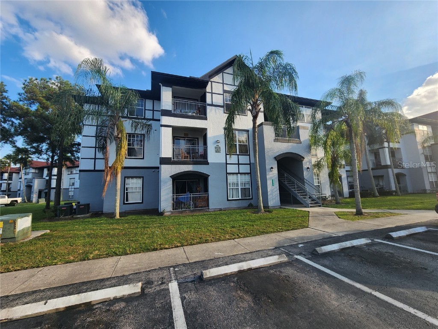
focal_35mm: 13
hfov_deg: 106.2
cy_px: 164
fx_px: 164
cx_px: 219
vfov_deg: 89.9
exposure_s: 1/705
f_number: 2.2
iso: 50
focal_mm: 2.2
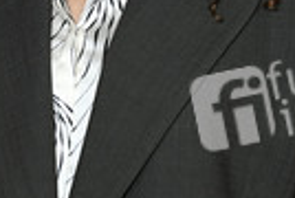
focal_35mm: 214
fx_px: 1758
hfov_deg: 9.6
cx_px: 103
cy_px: -11
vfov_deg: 6.4
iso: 1250
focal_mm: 72
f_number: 5.6
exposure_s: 1/250
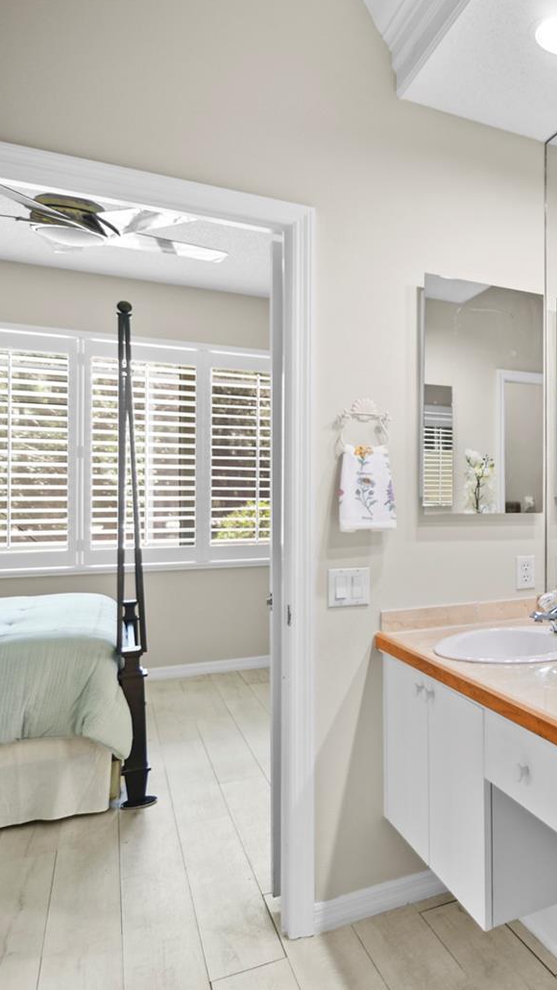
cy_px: 490
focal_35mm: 26
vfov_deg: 71.9
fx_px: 683
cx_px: 719
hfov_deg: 33.1
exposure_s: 1/4
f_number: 2.8
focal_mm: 11
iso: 100
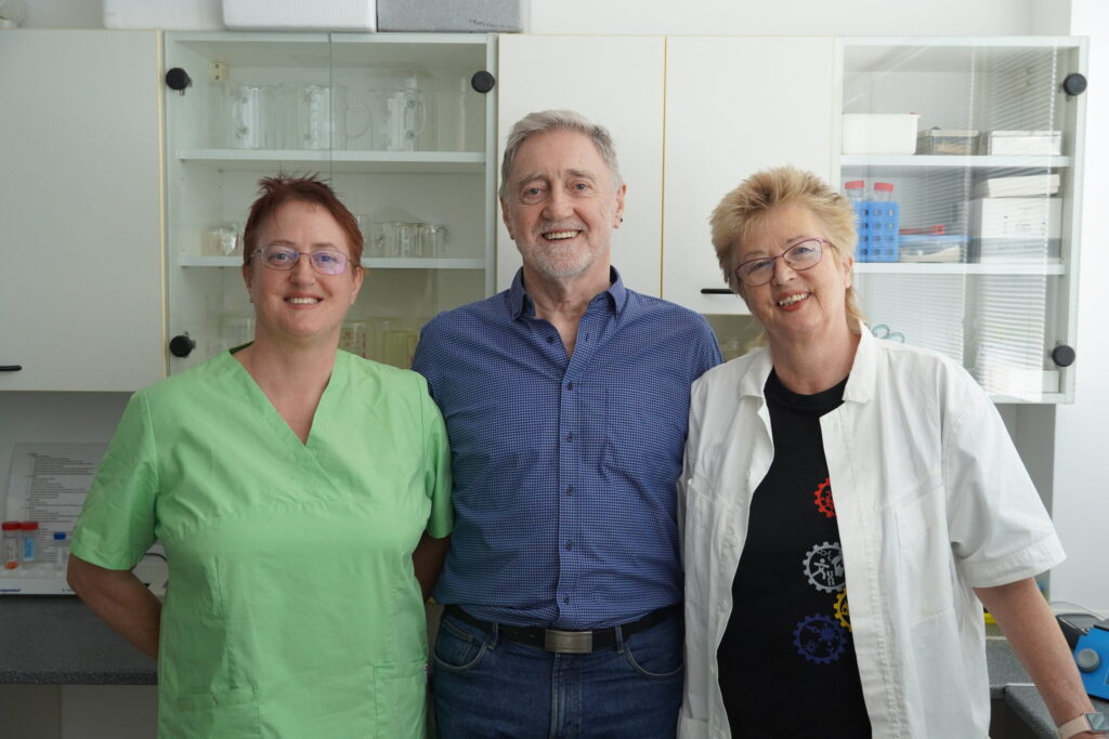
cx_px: 554
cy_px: 370
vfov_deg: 30.9
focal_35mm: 44
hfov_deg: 45.0
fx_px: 1340
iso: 640
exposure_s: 1/160
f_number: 4.5
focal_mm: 29
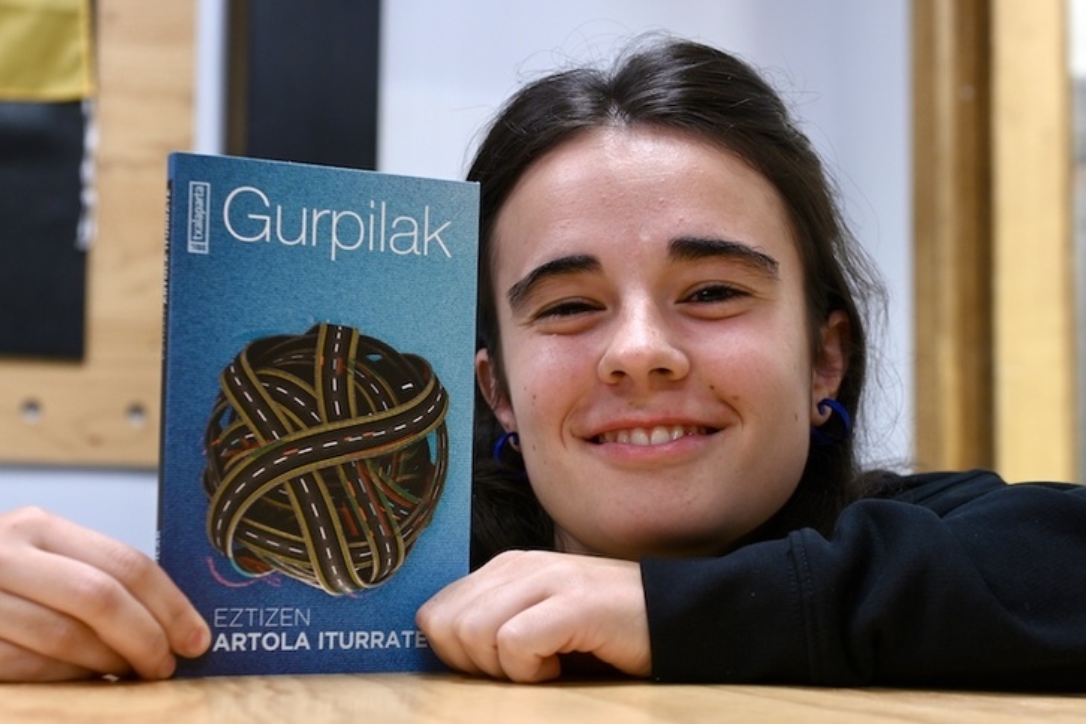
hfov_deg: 41.1
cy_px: 362
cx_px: 543
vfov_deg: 28.1
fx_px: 1448
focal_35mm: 48
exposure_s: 1/15
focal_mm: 48
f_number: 5
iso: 800
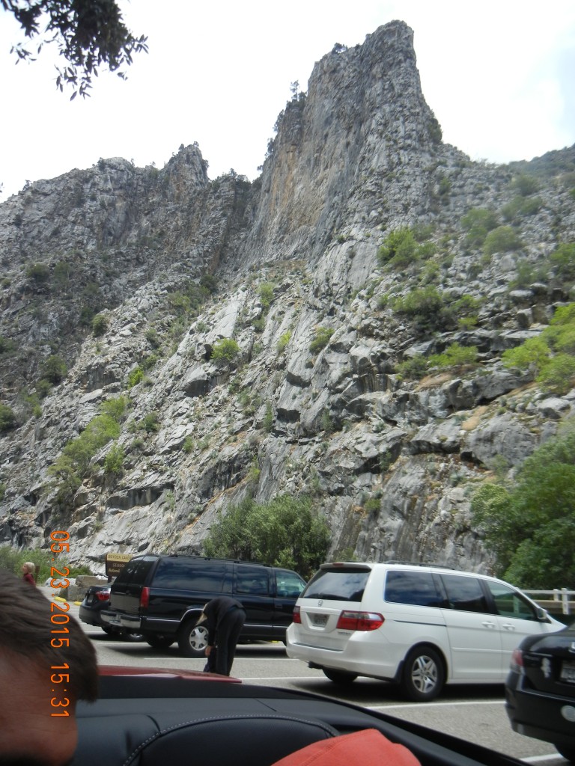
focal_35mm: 30
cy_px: 383
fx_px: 664
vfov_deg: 60.0
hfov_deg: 46.8
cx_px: 288
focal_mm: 5.4
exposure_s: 1/245
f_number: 7
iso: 160
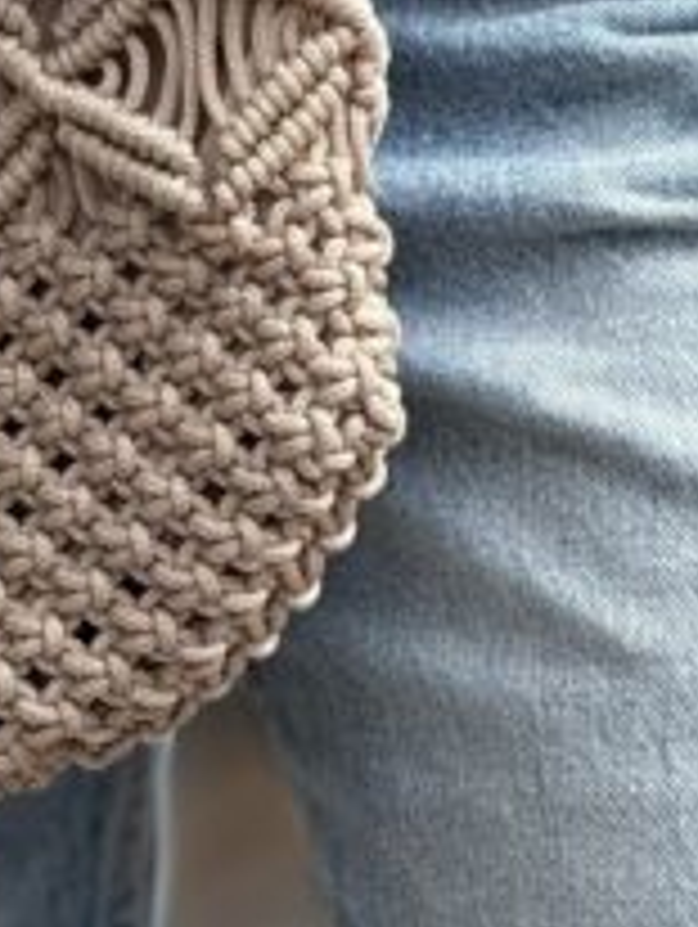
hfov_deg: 3.2
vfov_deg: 4.3
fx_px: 12476
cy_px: 212
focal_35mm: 465
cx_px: -518
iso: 64
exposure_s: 1/421
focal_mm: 15.66
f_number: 2.8
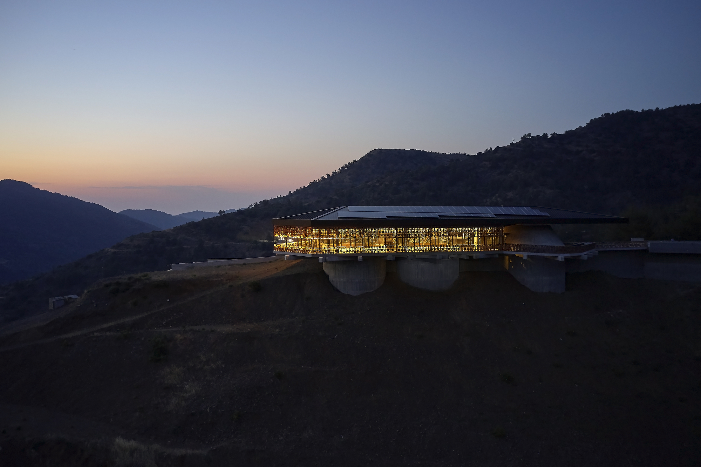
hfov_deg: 65.5
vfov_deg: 46.4
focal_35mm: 28
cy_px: 234
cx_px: 350
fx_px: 545
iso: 200
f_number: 3.5
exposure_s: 1/4
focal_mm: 10.26
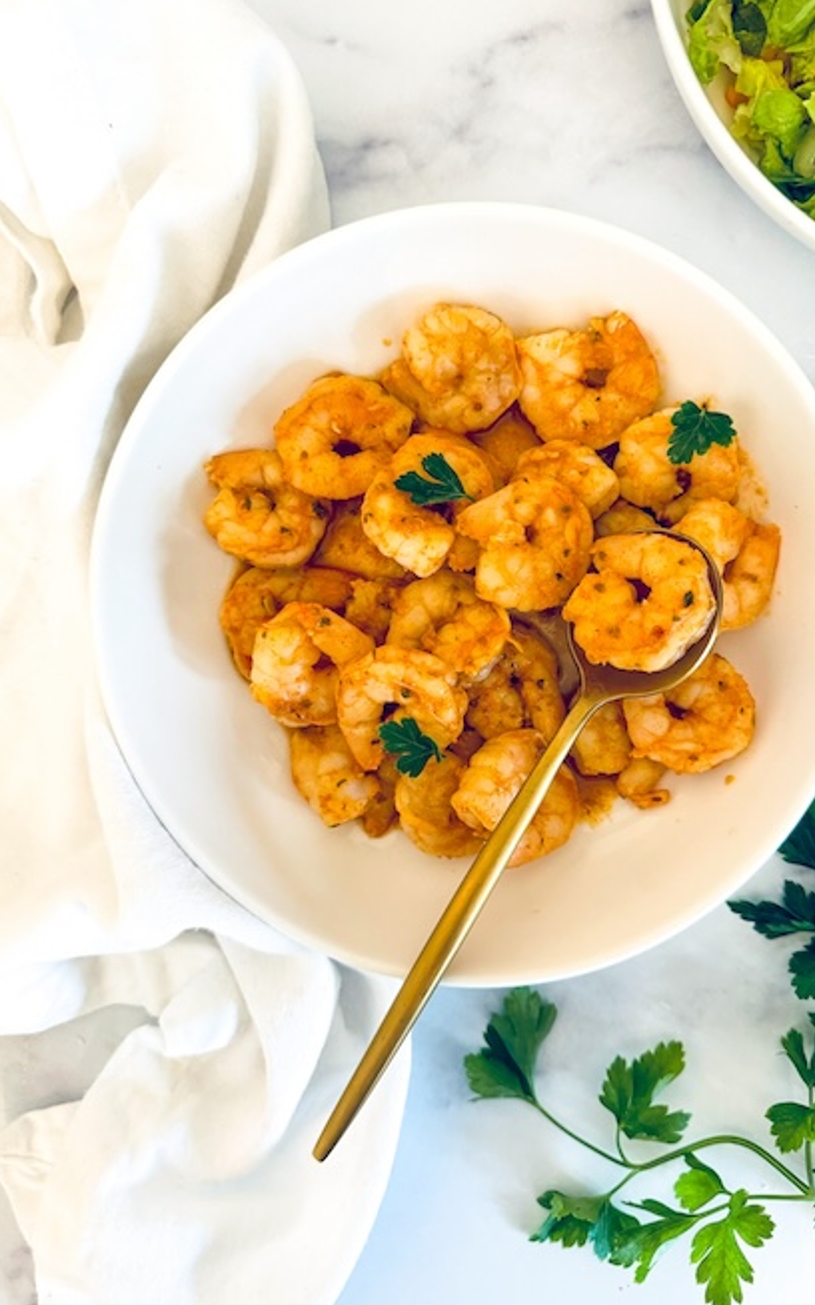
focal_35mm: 26
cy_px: 643
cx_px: 471
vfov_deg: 70.4
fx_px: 924
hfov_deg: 47.4
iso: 400
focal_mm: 6.76
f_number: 1.8
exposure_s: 1/60
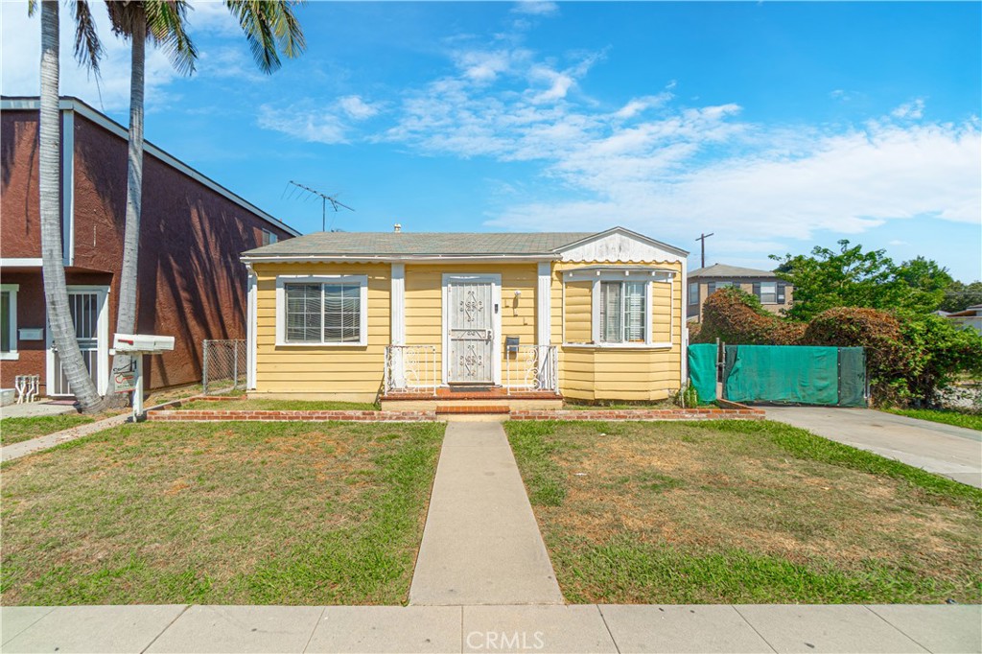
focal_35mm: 15
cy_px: 327
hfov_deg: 100.4
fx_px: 409
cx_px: 491
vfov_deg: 77.3
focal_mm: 10
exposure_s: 1/400
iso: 100
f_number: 7.1
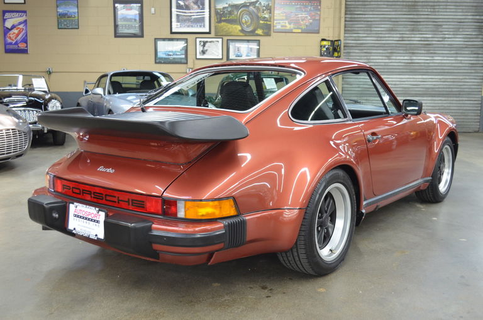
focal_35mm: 39
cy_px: 160
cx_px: 242
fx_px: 522
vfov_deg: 34.0
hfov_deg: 49.7
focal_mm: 26
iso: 900
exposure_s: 1/30
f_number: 4.2
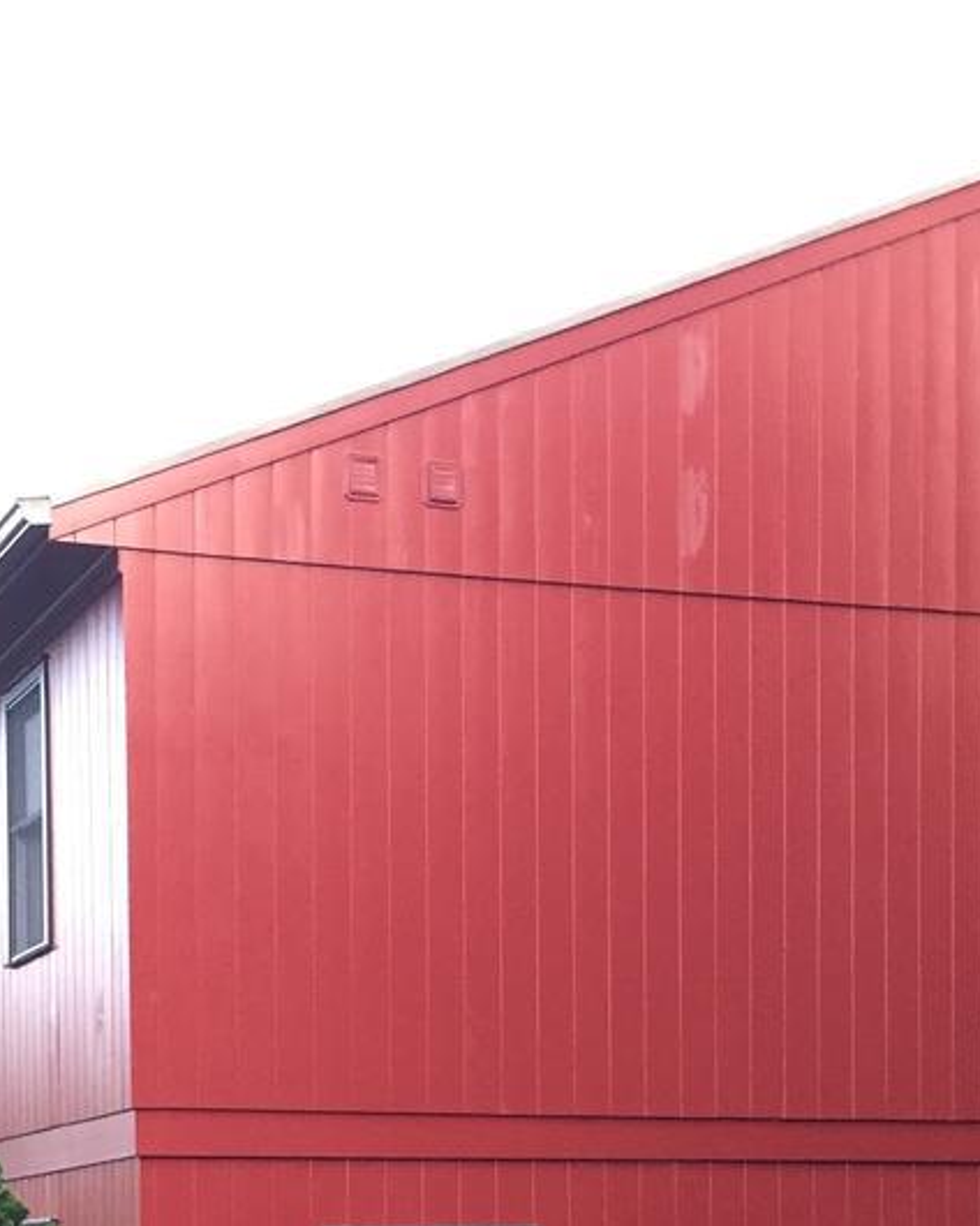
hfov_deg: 18.7
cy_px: 1381
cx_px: 435
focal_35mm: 82
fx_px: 2973
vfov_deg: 21.9
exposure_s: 1/30
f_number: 2.2
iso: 100
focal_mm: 4.15
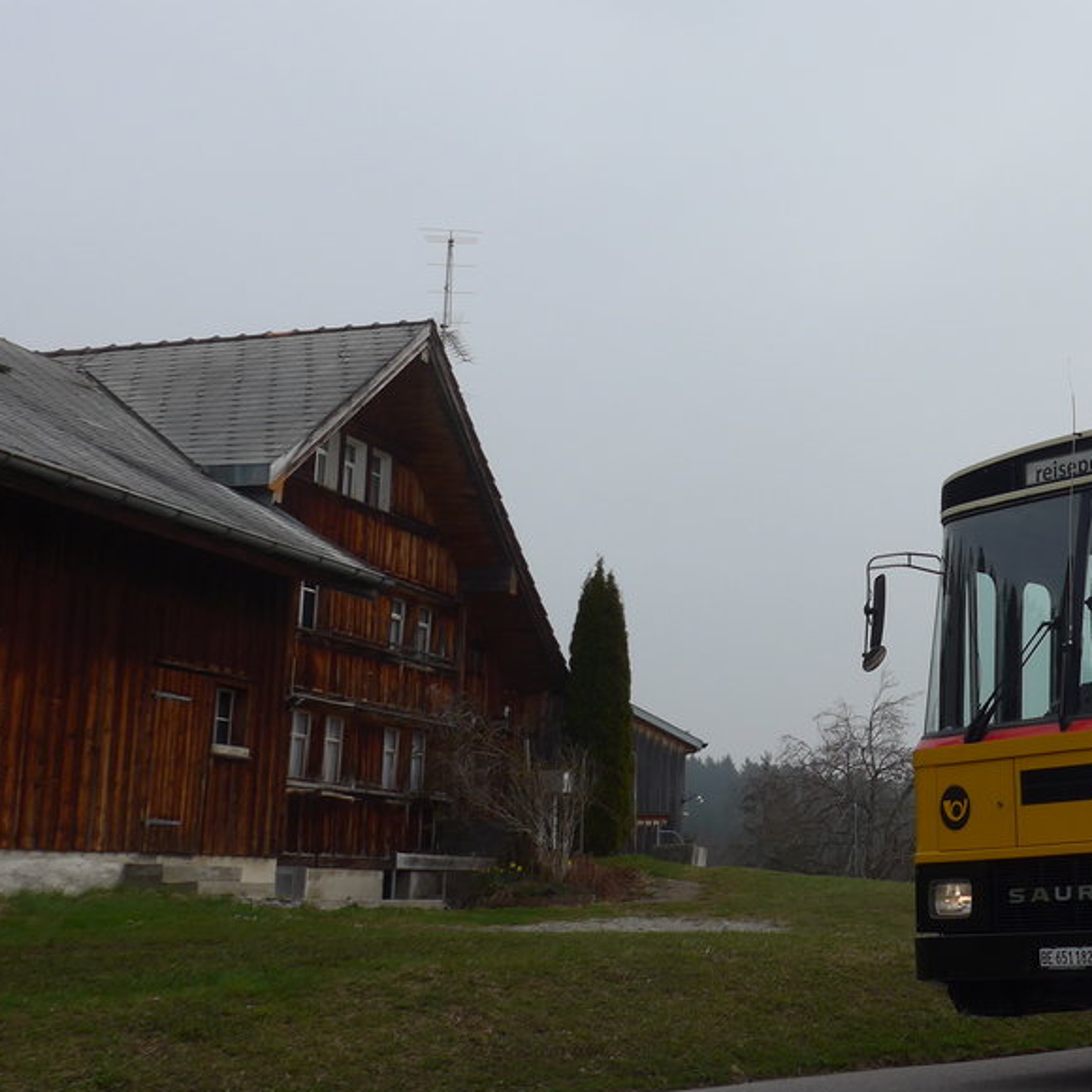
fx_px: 1892
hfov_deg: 30.3
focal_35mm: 53
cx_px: 1045
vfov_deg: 32.0
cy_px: 401
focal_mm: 6
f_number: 3.2
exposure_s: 1/2000
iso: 80
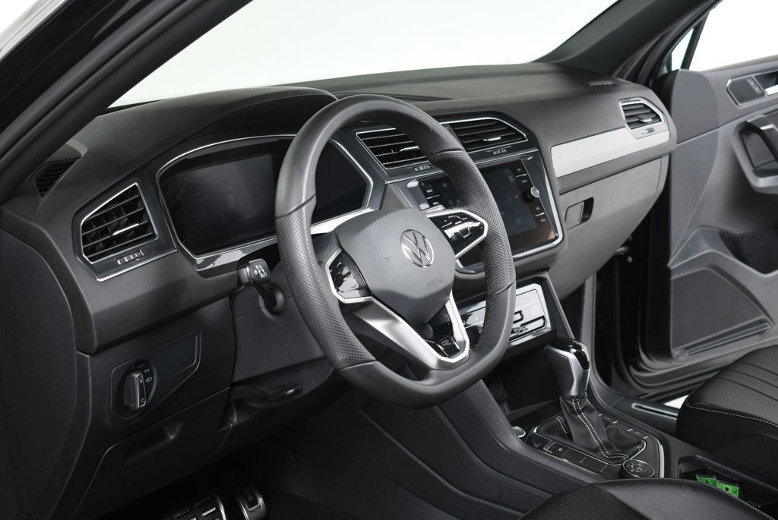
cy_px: 260
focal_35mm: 52
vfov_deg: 26.1
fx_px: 1125
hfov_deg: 38.2
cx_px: 389
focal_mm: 26
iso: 100
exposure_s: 1/160
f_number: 4
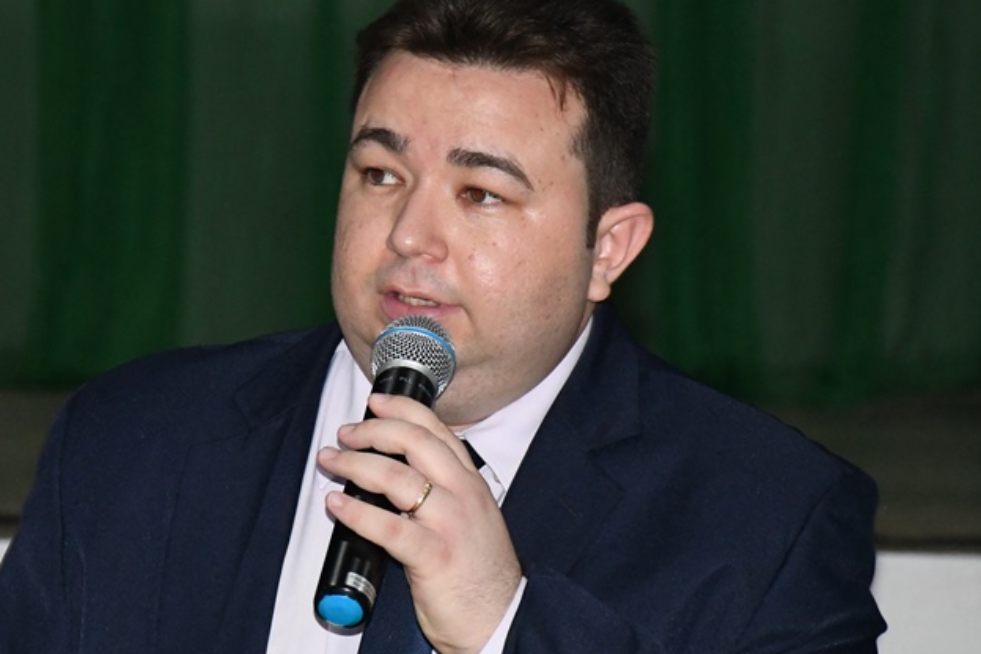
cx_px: 366
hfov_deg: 8.4
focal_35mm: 246
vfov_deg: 5.6
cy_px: 362
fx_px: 6703
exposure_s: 1/80
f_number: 6.3
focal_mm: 100
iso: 6400
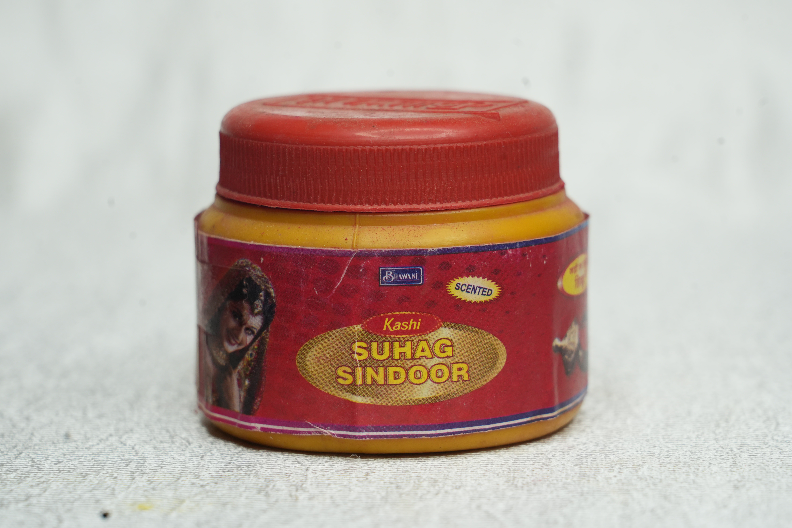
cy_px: 258
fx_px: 2398
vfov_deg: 12.6
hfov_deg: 18.8
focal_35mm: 109
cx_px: 382
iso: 1000
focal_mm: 105
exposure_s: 1/125
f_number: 9
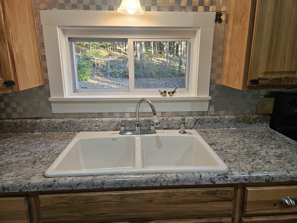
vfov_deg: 58.9
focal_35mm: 23
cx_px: 148
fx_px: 197
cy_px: 112
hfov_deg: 73.9
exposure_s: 1/120
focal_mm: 5.4
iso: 250
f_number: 1.8
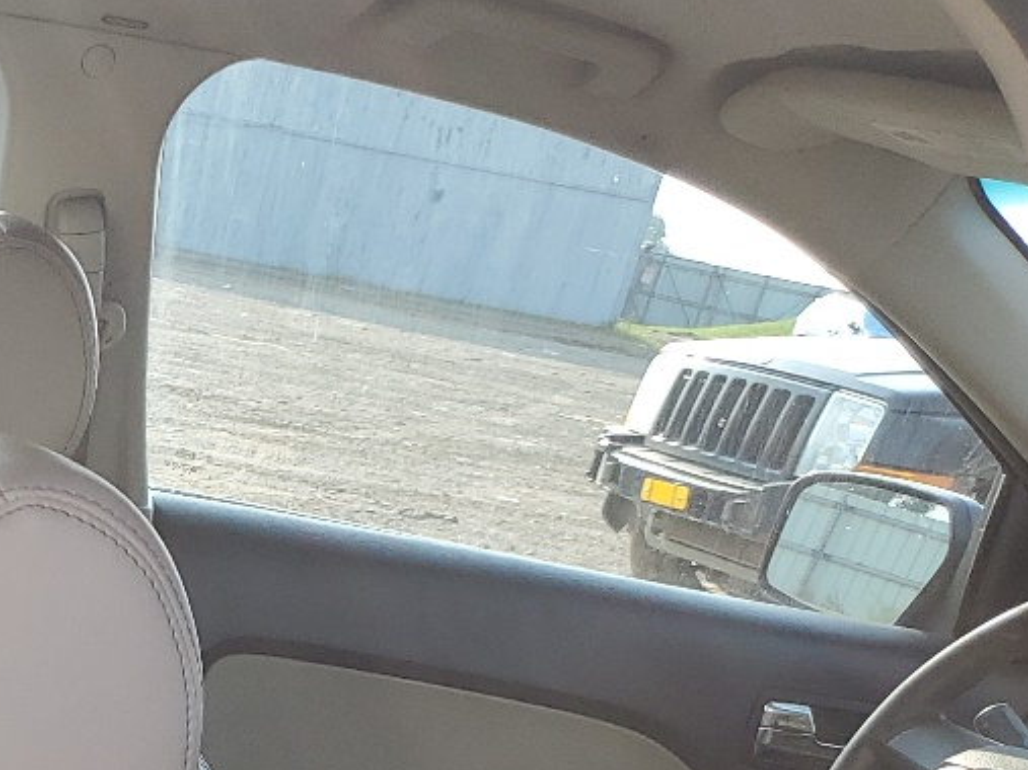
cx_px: -487
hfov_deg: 20.6
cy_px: 1167
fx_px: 2435
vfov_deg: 16.4
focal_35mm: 82
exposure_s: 1/625
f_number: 1.5
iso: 50
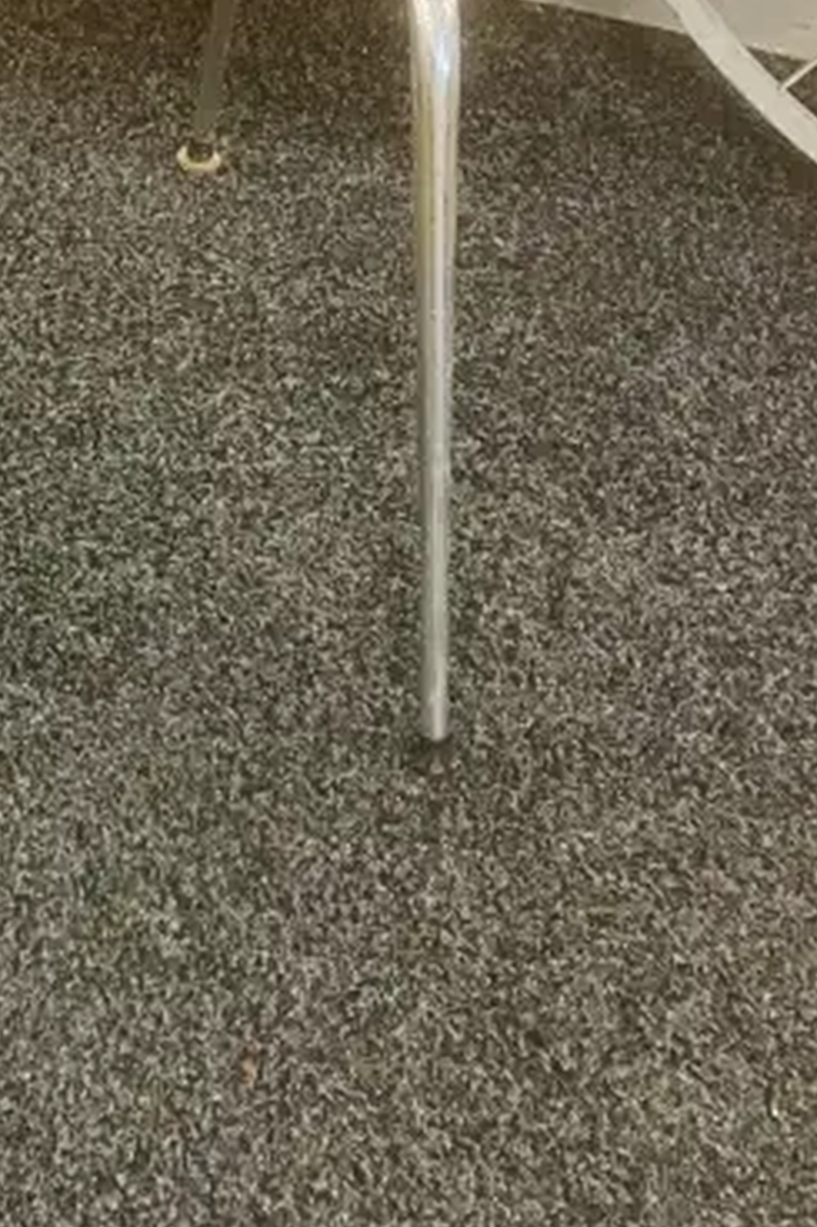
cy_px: -10
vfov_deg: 23.9
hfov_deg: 15.5
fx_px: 2760
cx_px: -424
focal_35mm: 81
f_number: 1.8
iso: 250
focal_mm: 3.99
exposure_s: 1/50
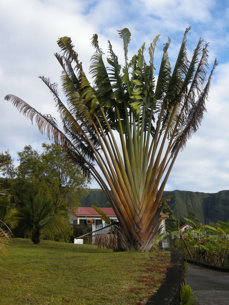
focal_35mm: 35
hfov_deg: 40.7
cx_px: 114
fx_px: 309
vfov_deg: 52.6
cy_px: 152
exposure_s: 1/159
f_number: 4.8
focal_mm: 7.5
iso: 64
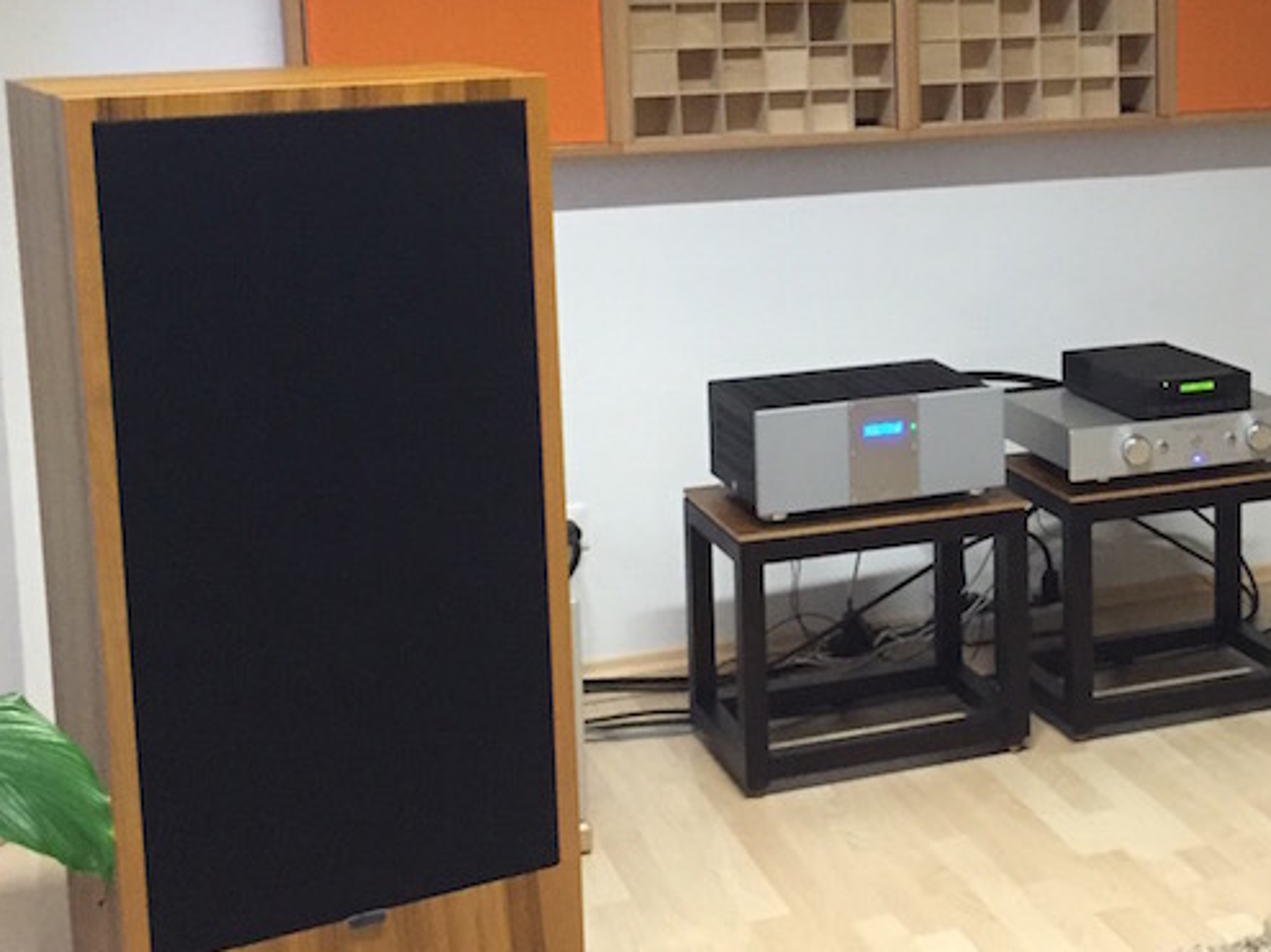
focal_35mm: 60
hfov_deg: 31.1
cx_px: 1073
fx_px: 2202
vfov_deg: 24.2
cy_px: 254
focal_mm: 4.15
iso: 250
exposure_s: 1/17
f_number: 2.2
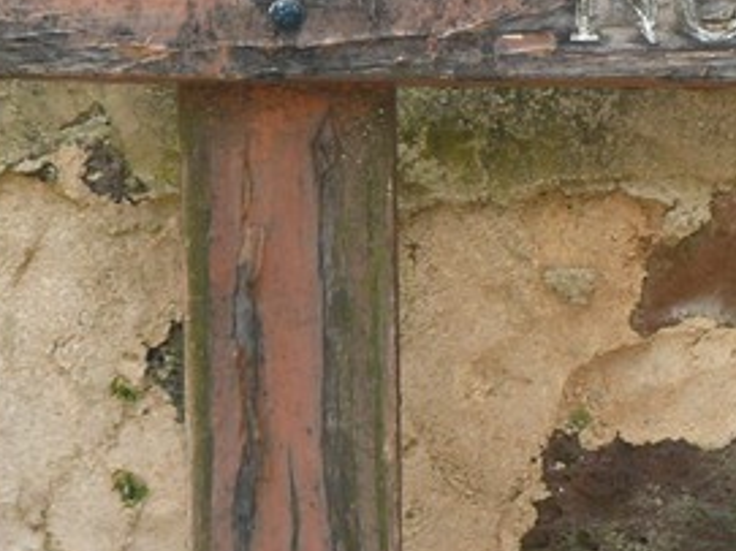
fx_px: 10988
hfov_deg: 3.8
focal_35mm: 517
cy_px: -119
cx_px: 891
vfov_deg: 2.9
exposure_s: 1/80
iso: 100
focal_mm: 39.5
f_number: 3.6
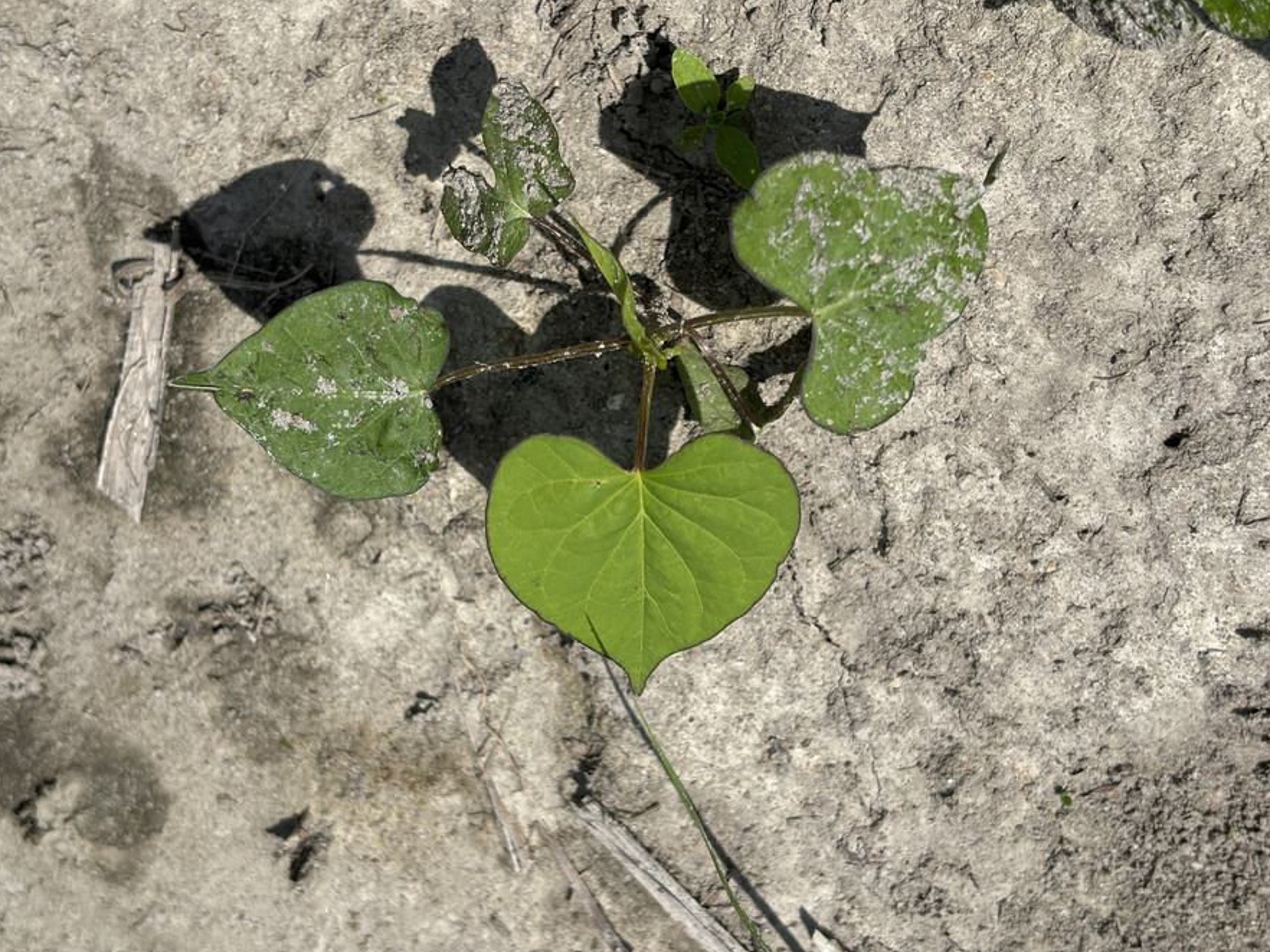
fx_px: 2018
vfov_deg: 26.6
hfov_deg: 34.9
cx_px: 652
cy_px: 453
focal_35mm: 55
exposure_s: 1/4854
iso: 40
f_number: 1.6
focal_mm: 5.96
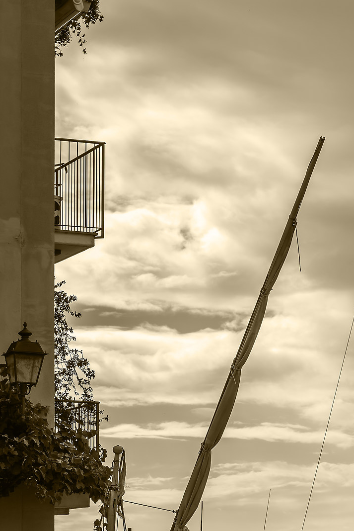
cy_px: 479
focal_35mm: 146
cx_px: 178
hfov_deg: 9.4
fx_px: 2151
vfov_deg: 13.9
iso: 100
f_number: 8
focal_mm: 65
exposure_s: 1/640
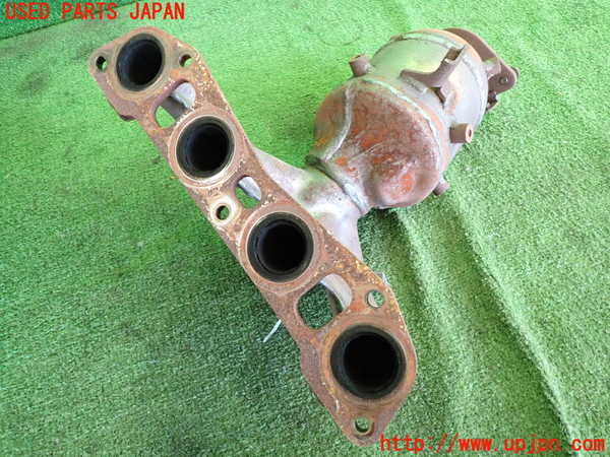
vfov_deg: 54.9
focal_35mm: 25
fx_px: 441
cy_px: 228
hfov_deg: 69.4
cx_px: 305
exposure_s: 1/125
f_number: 2
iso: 500
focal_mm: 4.5
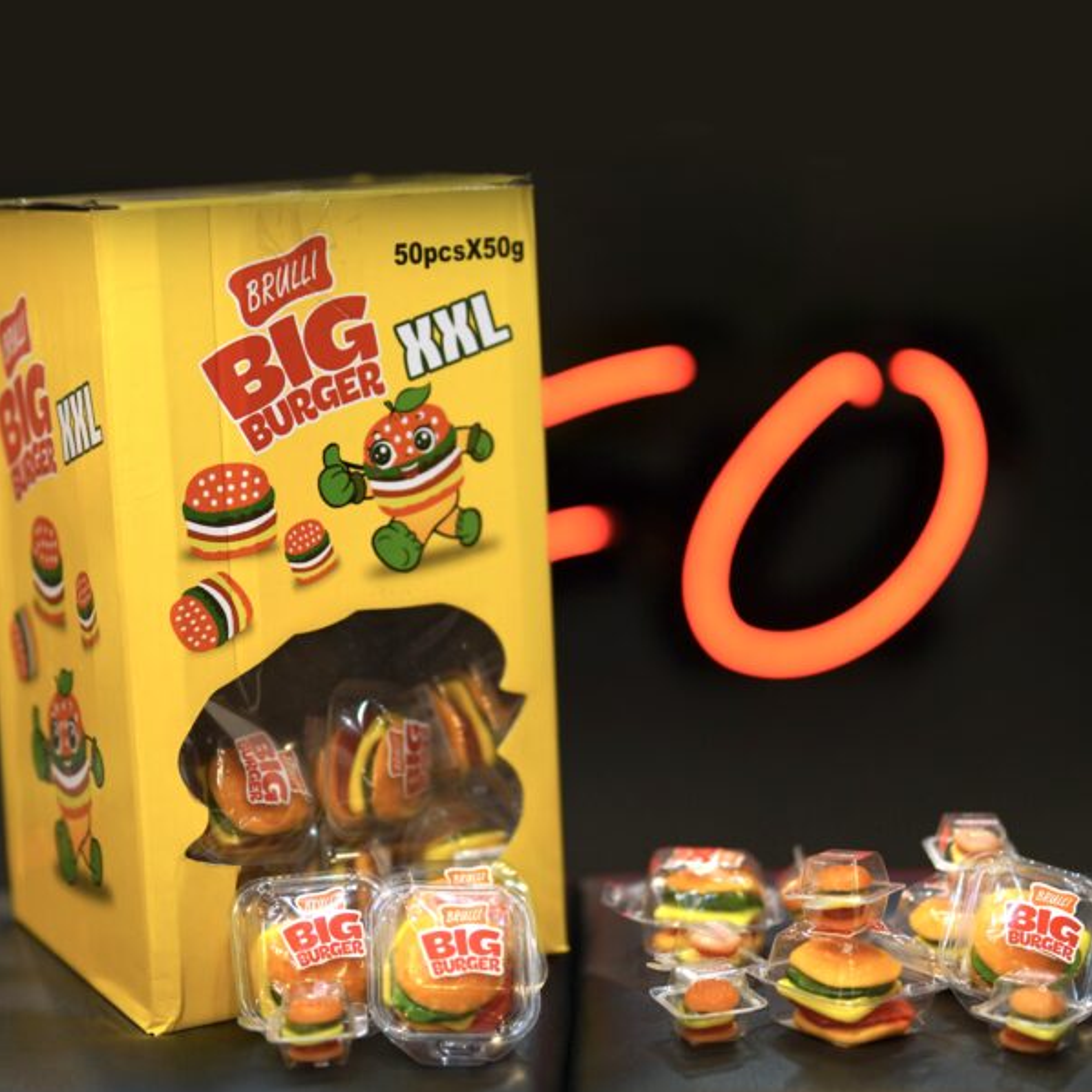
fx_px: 2284
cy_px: 519
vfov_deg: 26.9
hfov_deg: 26.9
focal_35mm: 64
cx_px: 546
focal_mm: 50
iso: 250
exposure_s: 1/160
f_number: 1.4
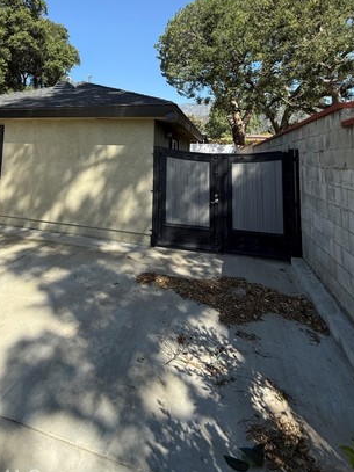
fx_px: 300
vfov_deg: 71.8
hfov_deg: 59.5
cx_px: 116
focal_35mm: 22
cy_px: 125
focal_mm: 2.22
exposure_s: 1/1033
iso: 50
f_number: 2.2
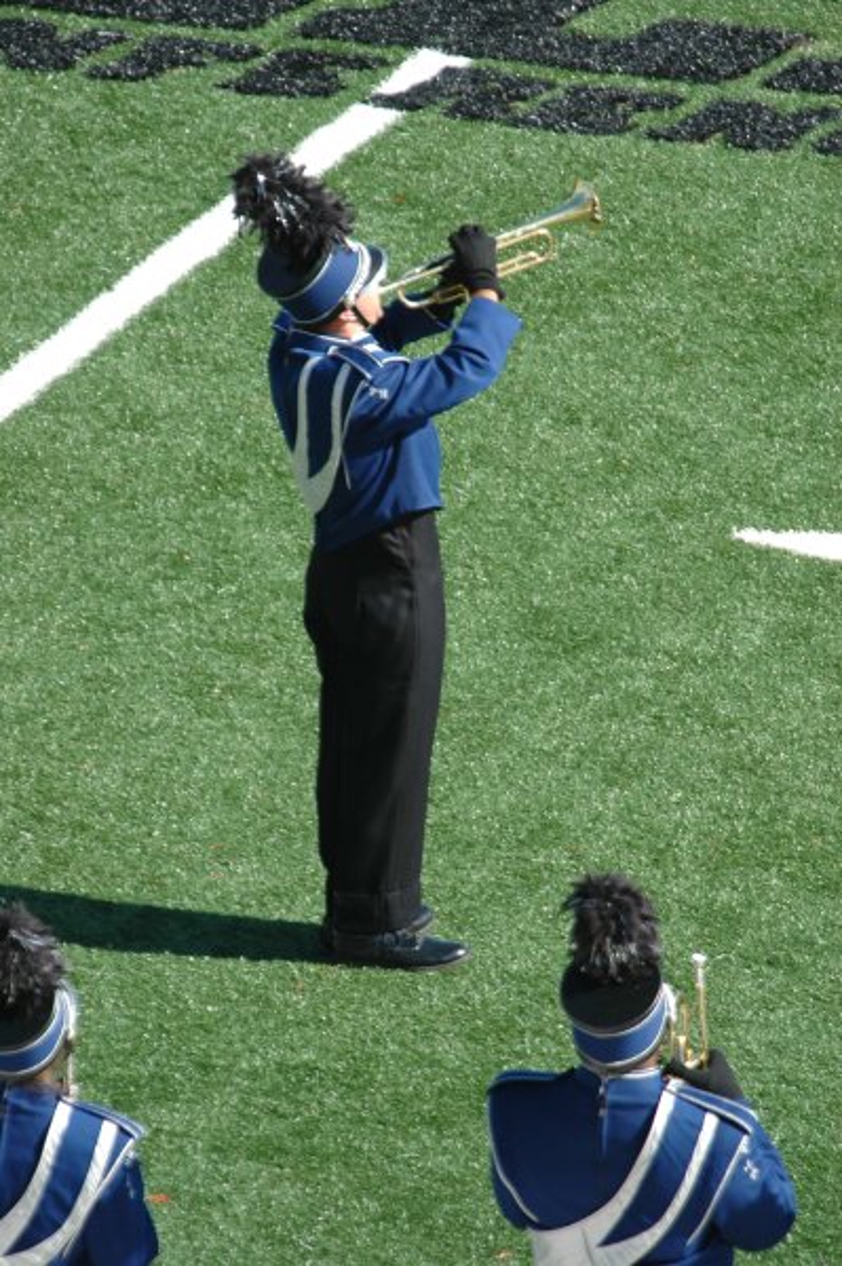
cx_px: 421
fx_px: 21085
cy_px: 633
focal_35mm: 600
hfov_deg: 2.3
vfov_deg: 3.4
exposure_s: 1/400
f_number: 5.6
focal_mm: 400
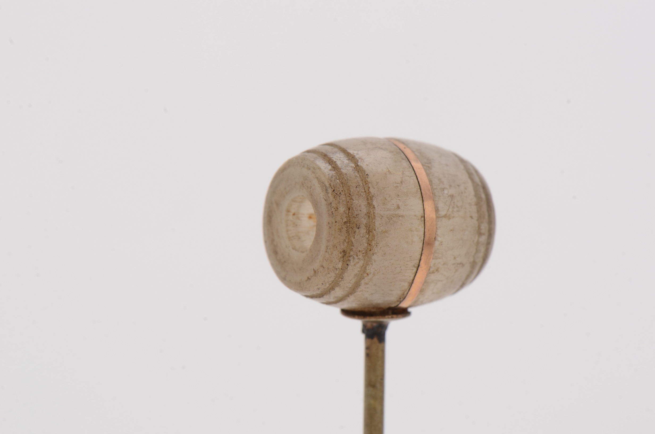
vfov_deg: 10.7
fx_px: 2315
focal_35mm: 128
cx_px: 328
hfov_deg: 16.1
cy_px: 217
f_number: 18
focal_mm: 85
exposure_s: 1/125
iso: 200
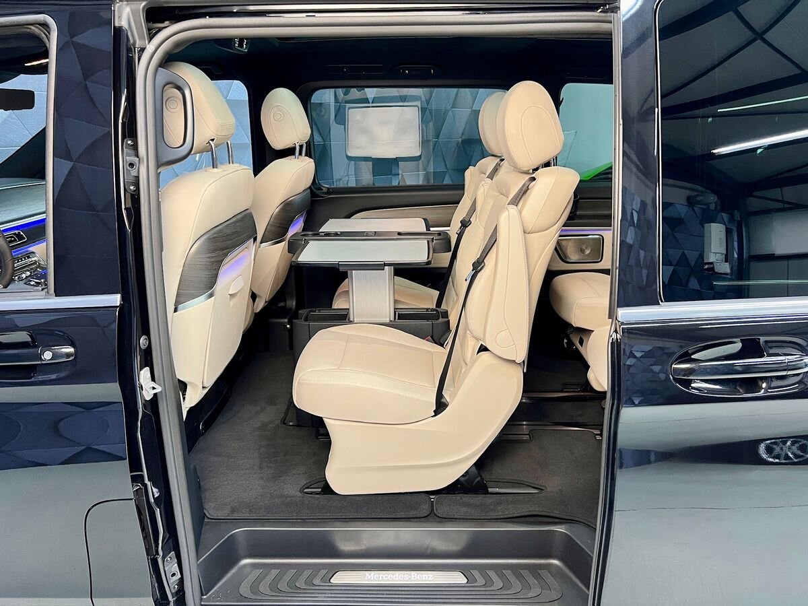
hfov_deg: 67.3
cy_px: 303
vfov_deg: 53.1
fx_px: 607
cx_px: 404
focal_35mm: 26
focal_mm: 5.7
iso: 250
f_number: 1.5
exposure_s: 1/60
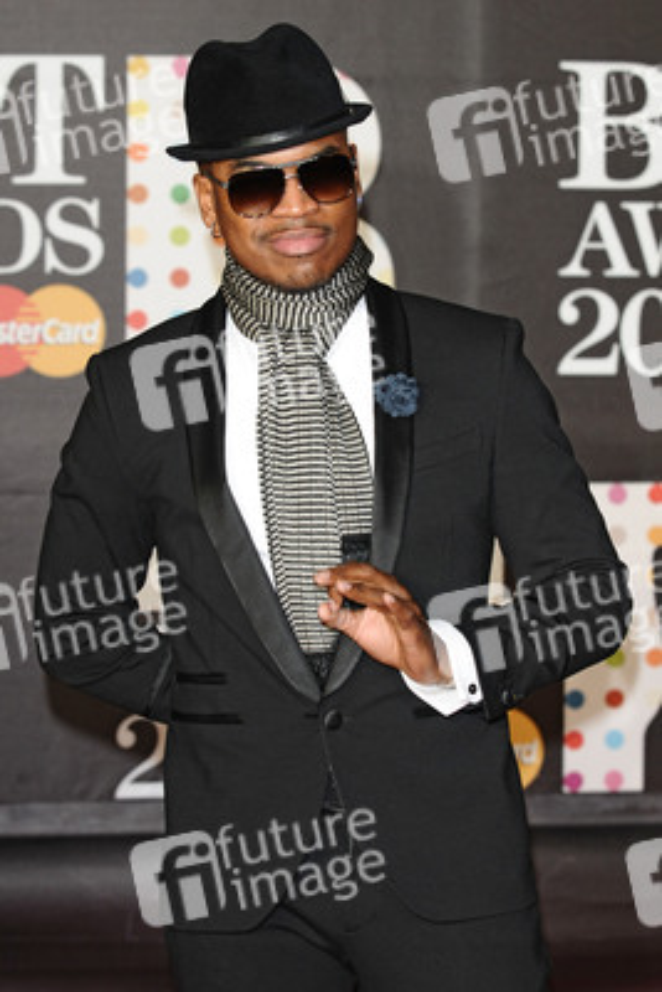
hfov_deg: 11.4
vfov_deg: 17.1
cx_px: 331
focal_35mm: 120
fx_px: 3307
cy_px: 496
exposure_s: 1/160
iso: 320
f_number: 4.5
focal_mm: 80
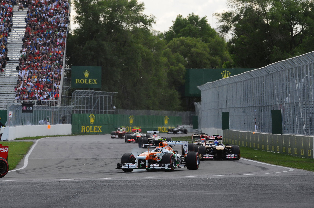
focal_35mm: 300
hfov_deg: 6.9
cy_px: 104
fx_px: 2613
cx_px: 157
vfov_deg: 4.6
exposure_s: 1/800
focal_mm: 200
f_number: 7.1
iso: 400
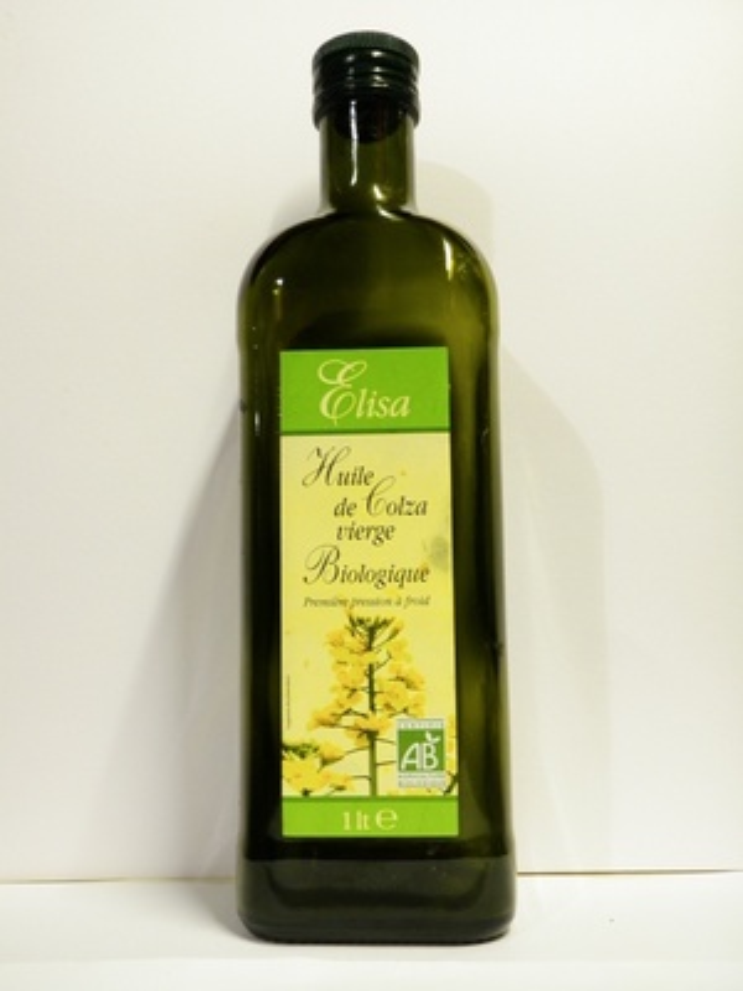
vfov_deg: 51.4
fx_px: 1030
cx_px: 372
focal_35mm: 36
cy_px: 496
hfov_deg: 39.7
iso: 100
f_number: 4.1
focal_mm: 6.53
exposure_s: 1/3
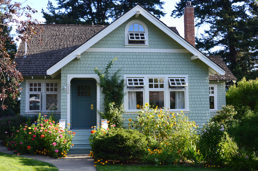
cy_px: 86
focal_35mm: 42
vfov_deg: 31.8
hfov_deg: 46.4
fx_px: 301
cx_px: 129
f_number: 8
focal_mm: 28
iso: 400
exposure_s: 1/60
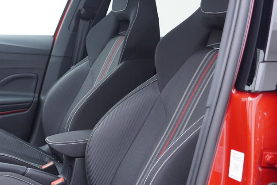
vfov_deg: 22.9
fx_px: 454
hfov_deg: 33.1
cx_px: 59
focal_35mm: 59
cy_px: 123
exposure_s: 1/40
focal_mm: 24
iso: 250
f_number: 2.8
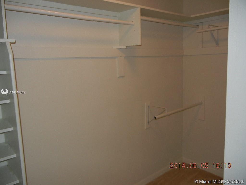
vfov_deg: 46.8
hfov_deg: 60.0
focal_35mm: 30
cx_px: 123
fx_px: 213
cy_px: 92
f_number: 3.5
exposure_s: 1/30
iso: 200
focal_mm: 5.4
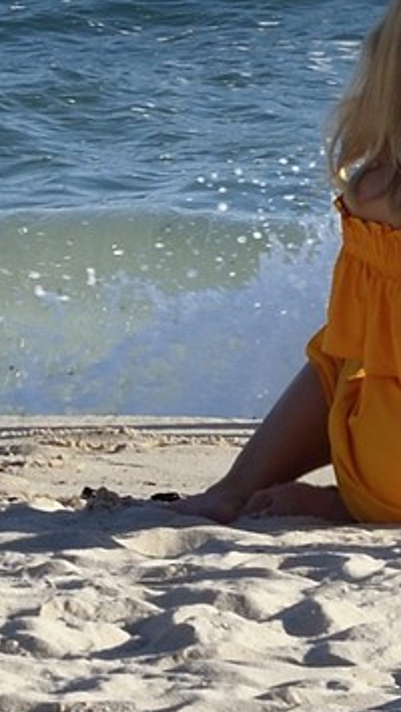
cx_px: 754
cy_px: -1448
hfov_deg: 0.9
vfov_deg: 1.5
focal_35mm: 1416
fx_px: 26735
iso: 200
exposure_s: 1/320
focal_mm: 200
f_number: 11
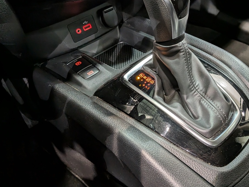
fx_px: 245
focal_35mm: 34
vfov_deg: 41.3
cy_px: 64
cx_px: 173
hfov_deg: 52.6
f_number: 1.7
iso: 352
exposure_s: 1/16.7
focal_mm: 4.53
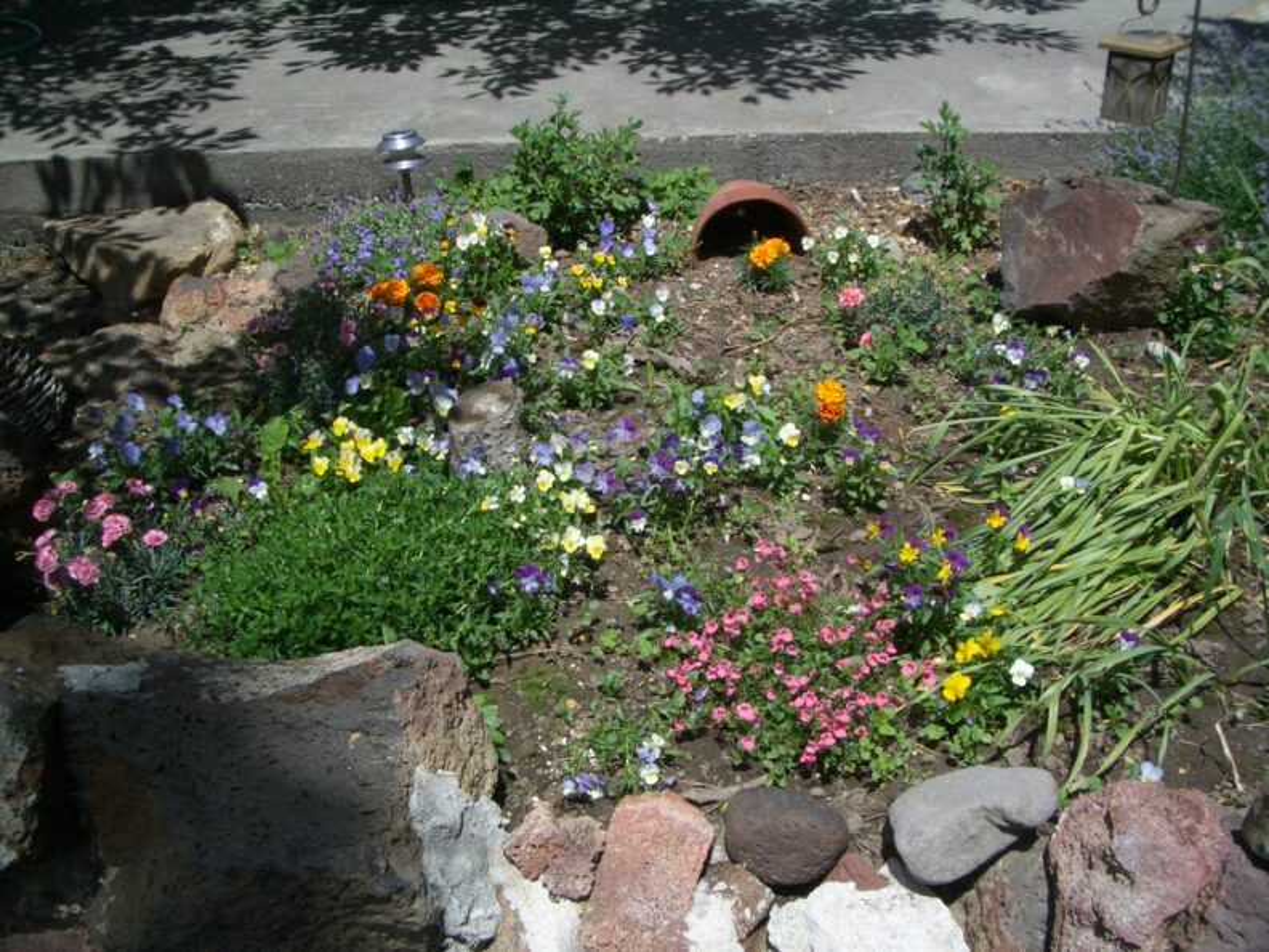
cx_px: 634
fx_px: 1283
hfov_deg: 52.6
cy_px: 476
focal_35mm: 35
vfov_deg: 40.7
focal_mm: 5.8
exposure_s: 1/640
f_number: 4.3
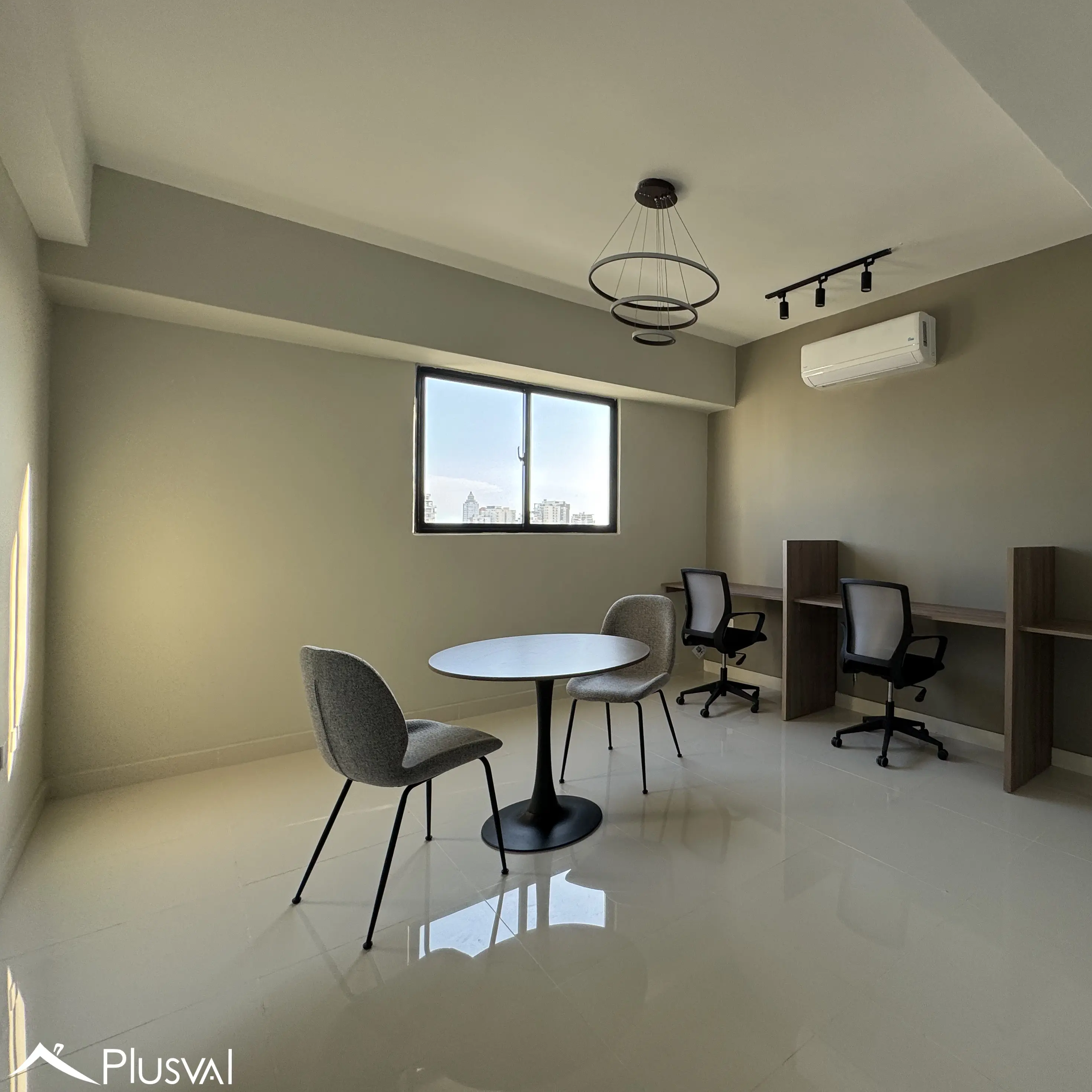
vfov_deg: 83.9
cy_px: 530
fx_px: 607
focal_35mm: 17
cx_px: 750
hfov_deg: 80.4
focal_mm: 2.22
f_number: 2.2
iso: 40
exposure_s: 1/165
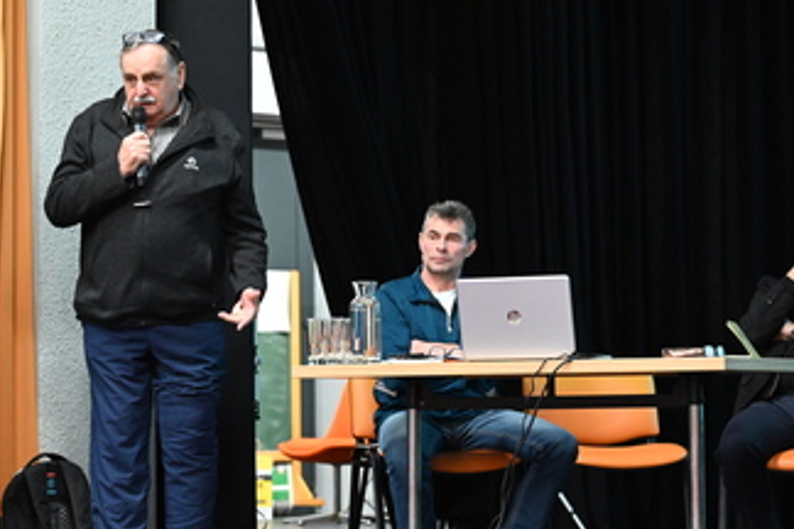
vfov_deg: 12.0
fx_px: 2514
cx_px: 446
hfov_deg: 17.9
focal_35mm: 114
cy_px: 291
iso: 7200
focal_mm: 82
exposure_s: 1/60
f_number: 4
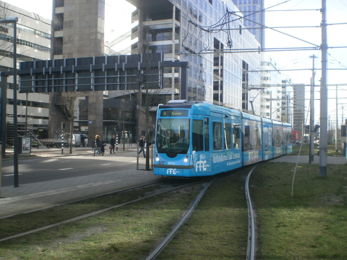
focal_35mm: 42
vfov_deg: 34.3
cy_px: 130
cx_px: 174
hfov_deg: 44.8
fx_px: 421
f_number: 4.9
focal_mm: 7.4
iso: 100
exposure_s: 1/160
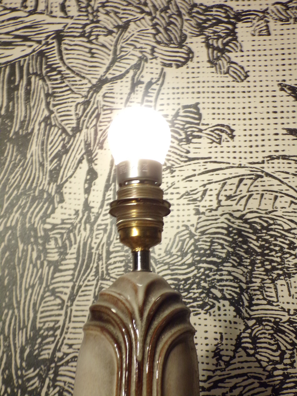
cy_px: 198
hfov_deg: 29.7
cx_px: 148
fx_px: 561
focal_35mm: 49
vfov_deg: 38.9
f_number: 3.5
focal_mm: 8.7
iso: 322
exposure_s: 1/17
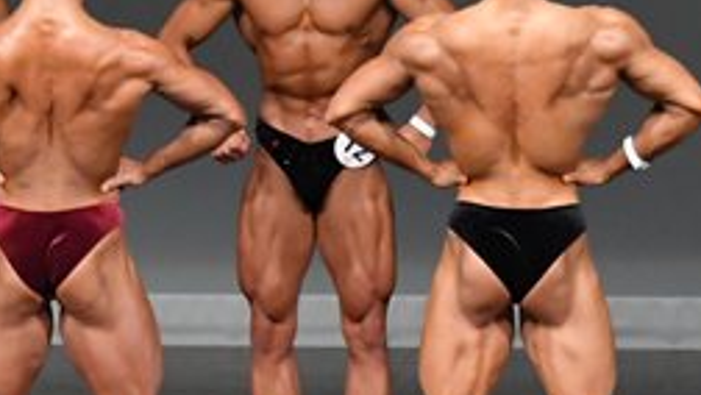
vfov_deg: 1.9
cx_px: 263
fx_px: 12106
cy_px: 261
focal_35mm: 651
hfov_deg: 3.3
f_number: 5.6
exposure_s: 1/400
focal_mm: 135
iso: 4000
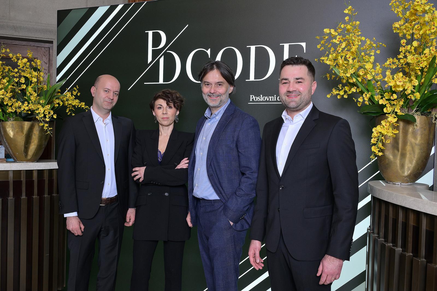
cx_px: 218
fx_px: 407
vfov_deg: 39.4
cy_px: 146
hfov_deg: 56.5
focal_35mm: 34
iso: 640
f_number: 5.6
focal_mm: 33.5
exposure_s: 1/125
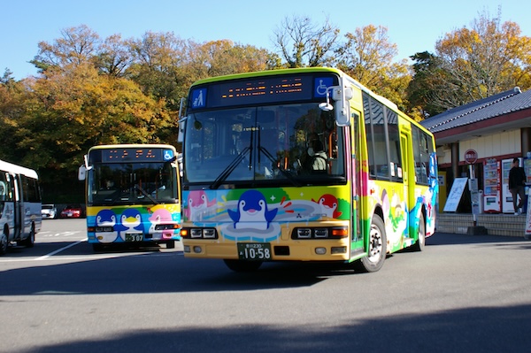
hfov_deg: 46.4
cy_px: 176
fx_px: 619
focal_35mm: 42
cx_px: 266
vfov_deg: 31.8
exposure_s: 1/1500
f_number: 4
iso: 400
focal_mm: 28
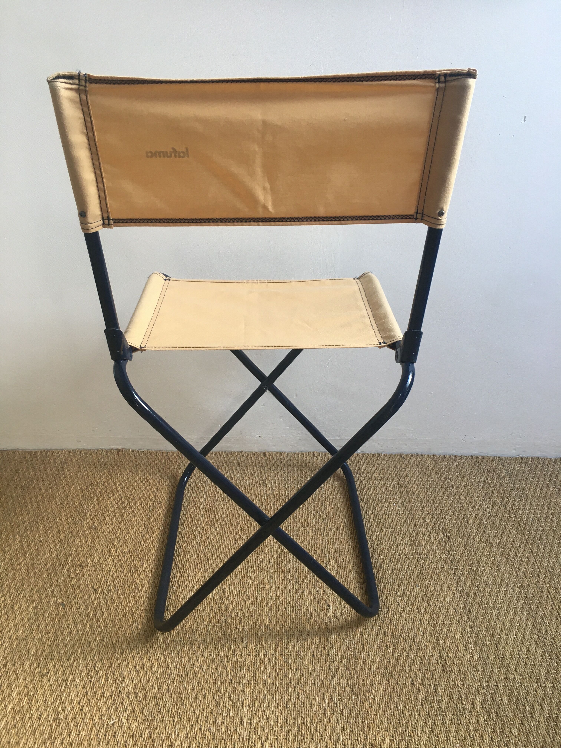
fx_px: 627
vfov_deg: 61.7
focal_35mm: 29
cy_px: 374
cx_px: 280
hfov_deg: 48.2
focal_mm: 4.15
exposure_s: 1/33
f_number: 2.2
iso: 32
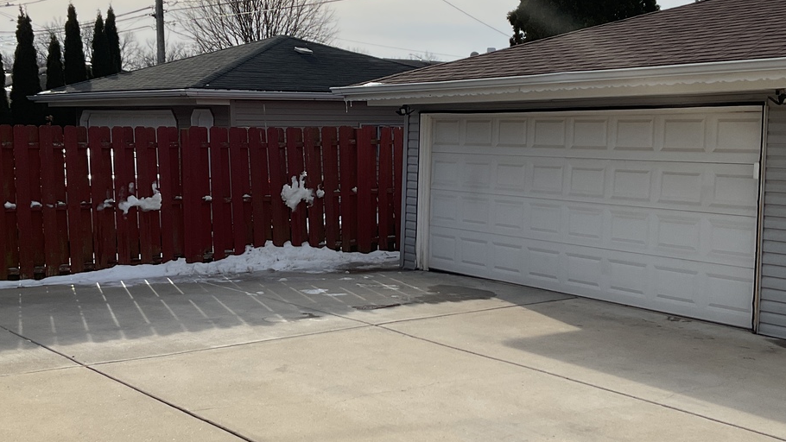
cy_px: 221
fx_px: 1042
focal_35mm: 50
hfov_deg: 41.3
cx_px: 425
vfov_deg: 24.0
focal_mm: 3
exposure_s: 1/3534
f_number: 1.8
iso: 16
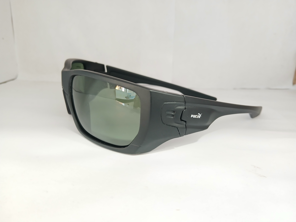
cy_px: 111
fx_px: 222
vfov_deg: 53.1
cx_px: 148
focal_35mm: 26
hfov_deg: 67.3
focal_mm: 3.98
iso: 250
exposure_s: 1/25
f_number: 1.8
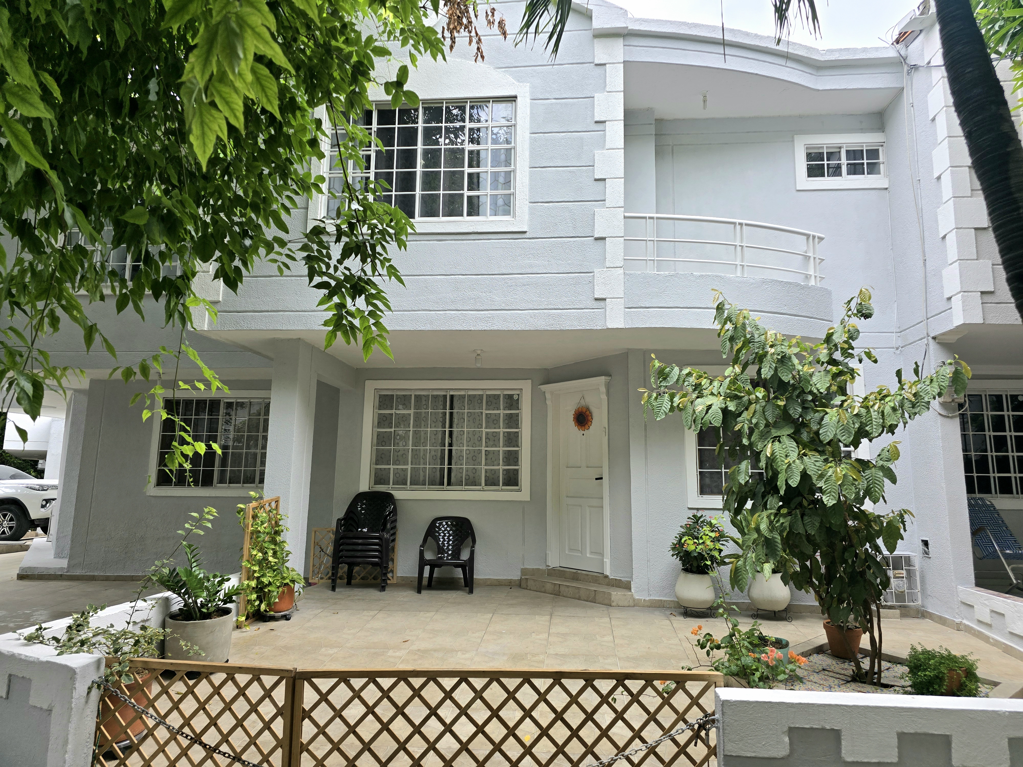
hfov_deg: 73.9
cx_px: 512
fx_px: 680
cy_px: 384
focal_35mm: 23
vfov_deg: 58.9
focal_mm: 6.3
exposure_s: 1/182
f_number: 1.7
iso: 20
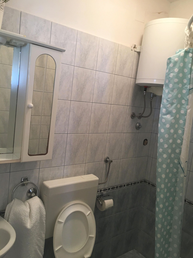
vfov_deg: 61.7
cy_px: 129
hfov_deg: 48.2
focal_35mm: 29
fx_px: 216
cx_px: 96
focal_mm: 4.15
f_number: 2.2
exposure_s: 1/17
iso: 32
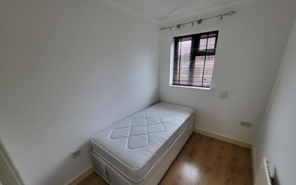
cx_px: 148
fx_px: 113
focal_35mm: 14
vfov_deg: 78.3
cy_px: 103
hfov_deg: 105.3
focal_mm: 1.74
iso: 320
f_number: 2.2
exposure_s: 1/50
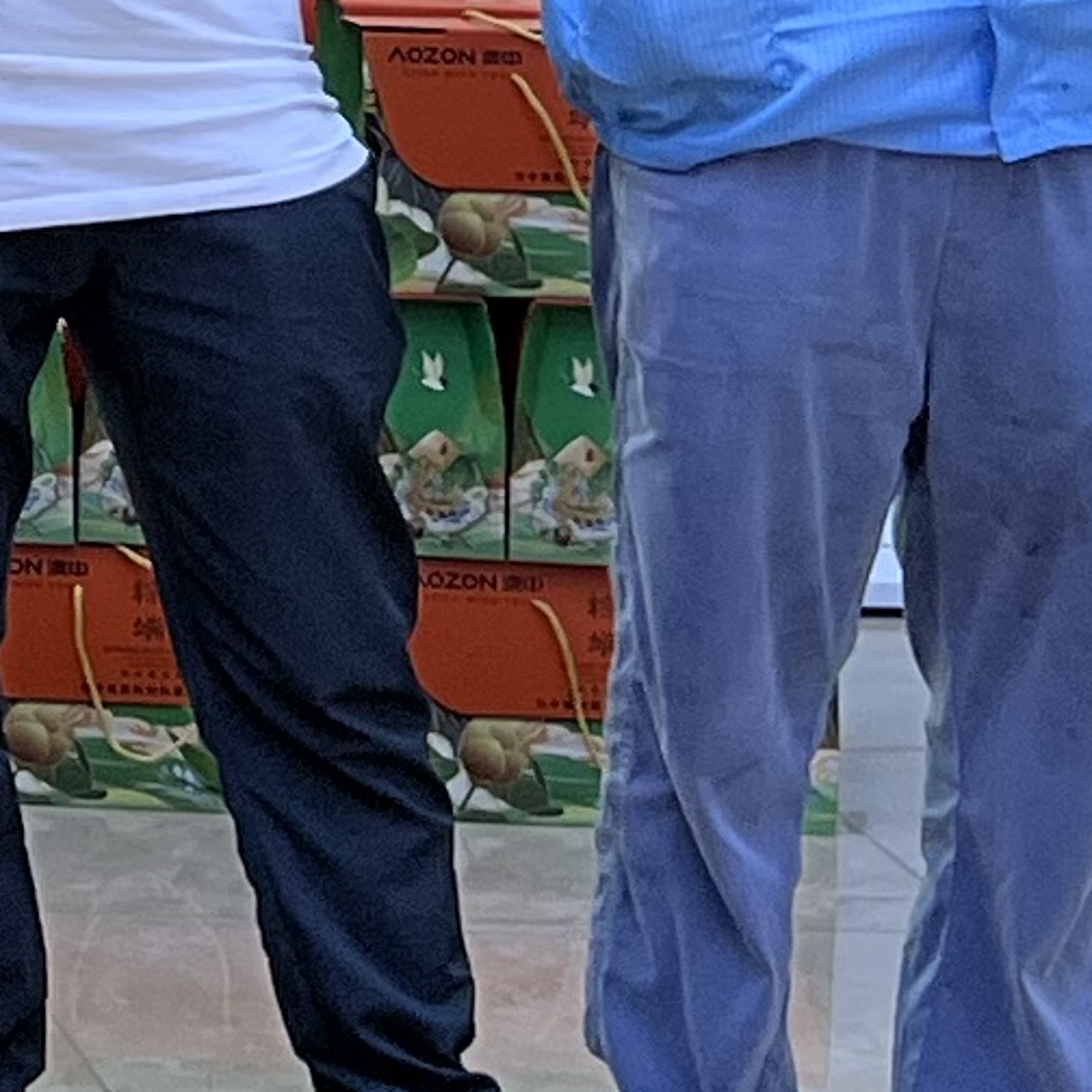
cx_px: -1523
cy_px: -908
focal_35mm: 184
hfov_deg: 8.7
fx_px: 6567
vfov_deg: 9.1
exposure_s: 1/117
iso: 32
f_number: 1.5
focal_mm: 5.7
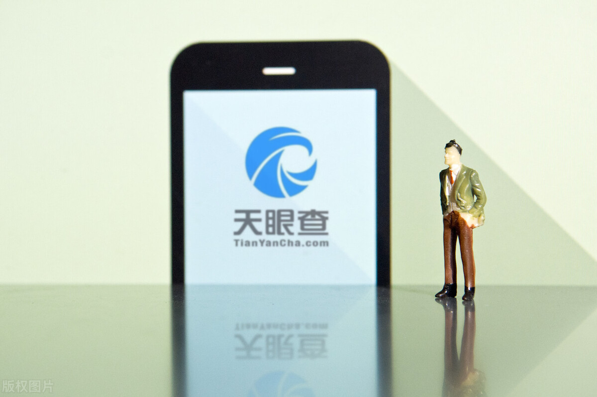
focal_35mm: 75
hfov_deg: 27.0
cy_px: 198
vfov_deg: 18.1
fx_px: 1242
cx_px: 298
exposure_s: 1/160
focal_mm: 50
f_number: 5
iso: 1250
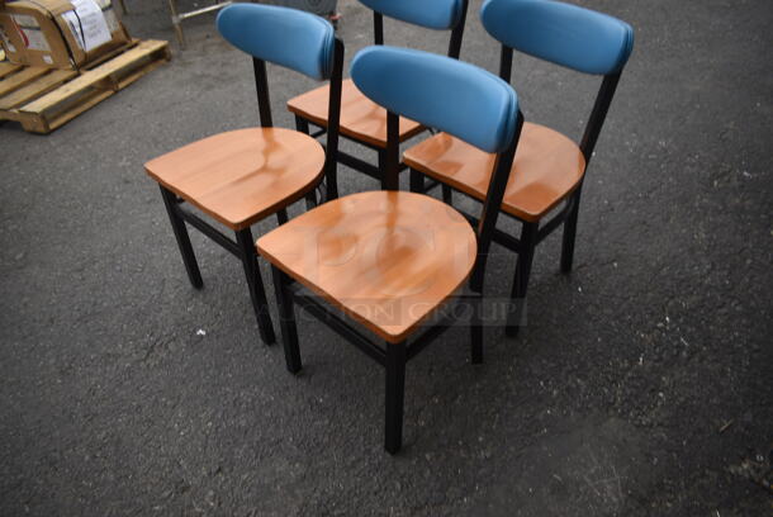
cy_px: 258
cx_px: 386
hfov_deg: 67.3
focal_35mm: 27
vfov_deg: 48.0
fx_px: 580
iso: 100
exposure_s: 1/320
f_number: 4.5
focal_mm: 18
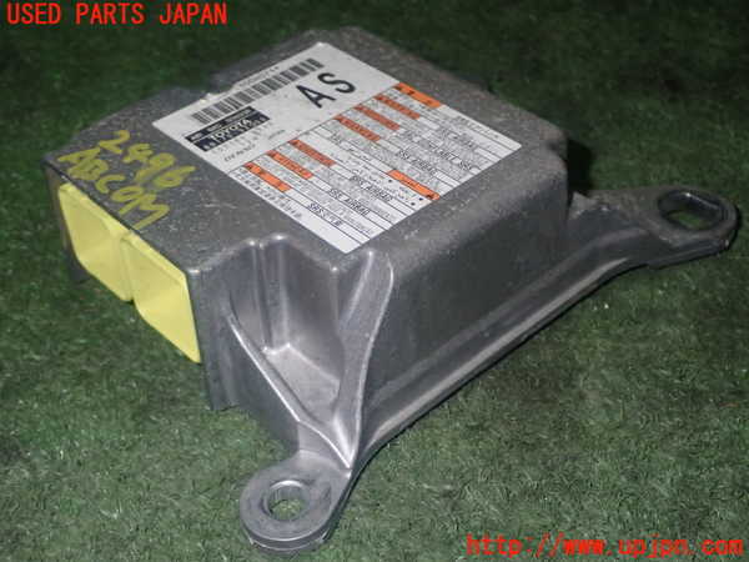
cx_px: 374
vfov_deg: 29.1
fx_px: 1082
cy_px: 281
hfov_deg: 38.2
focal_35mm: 50
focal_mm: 9.01
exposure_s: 1/50
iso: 640
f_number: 9
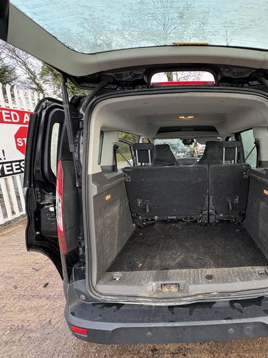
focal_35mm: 19
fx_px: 196
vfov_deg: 84.7
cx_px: 194
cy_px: 180
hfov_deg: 65.4
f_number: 2.2
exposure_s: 1/60
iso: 400
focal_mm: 2.22
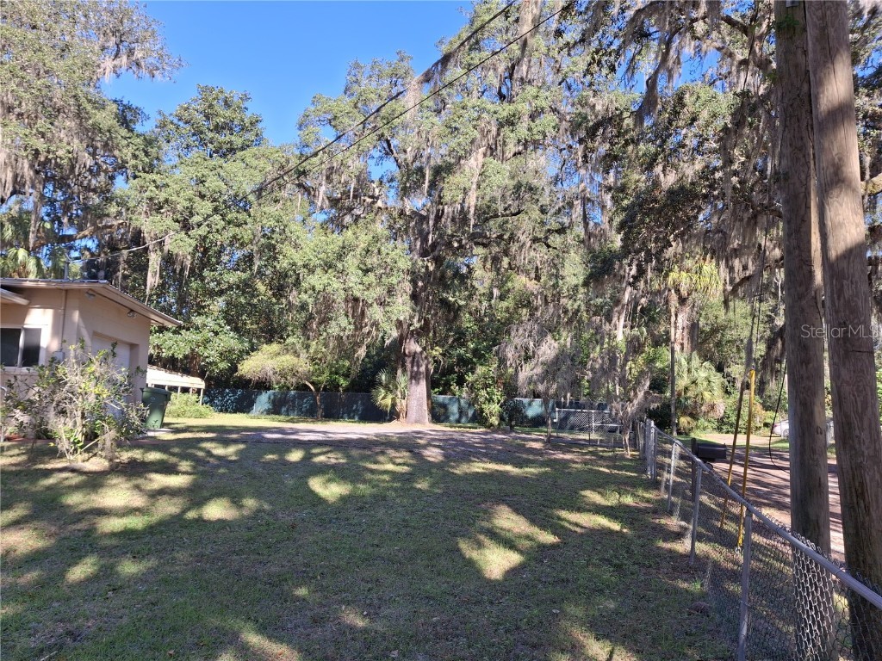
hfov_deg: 69.4
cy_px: 330
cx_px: 441
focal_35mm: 25
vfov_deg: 54.9
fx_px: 637
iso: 25
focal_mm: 4.69
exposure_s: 1/484
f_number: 1.8
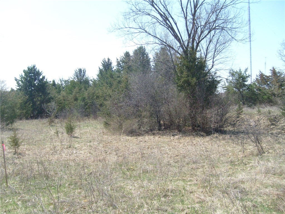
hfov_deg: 52.6
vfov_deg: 40.7
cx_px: 142
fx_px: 288
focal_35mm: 35
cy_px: 107
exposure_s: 1/250
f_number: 7.1
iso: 160
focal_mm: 5.8
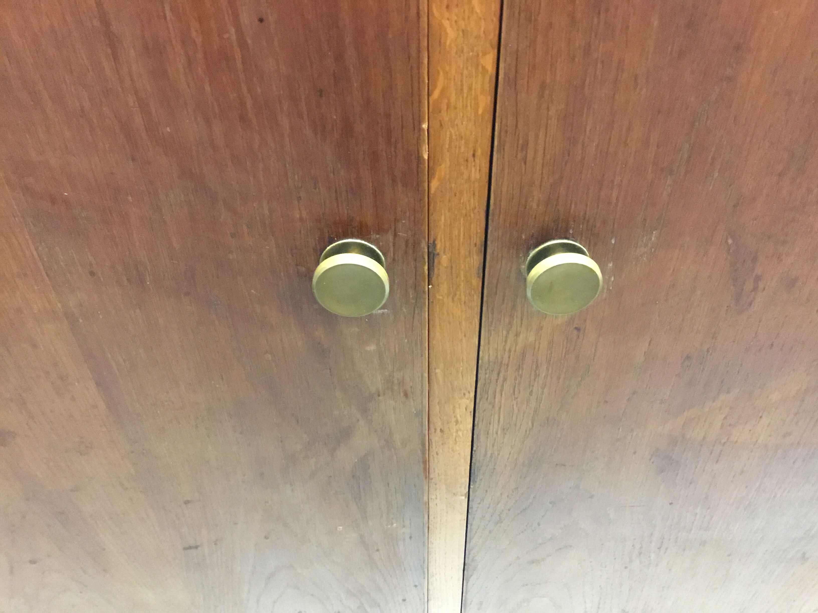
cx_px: 409
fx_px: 733
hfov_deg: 58.4
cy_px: 306
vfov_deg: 45.4
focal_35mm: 31
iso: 500
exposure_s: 1/17
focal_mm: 3.3
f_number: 2.4
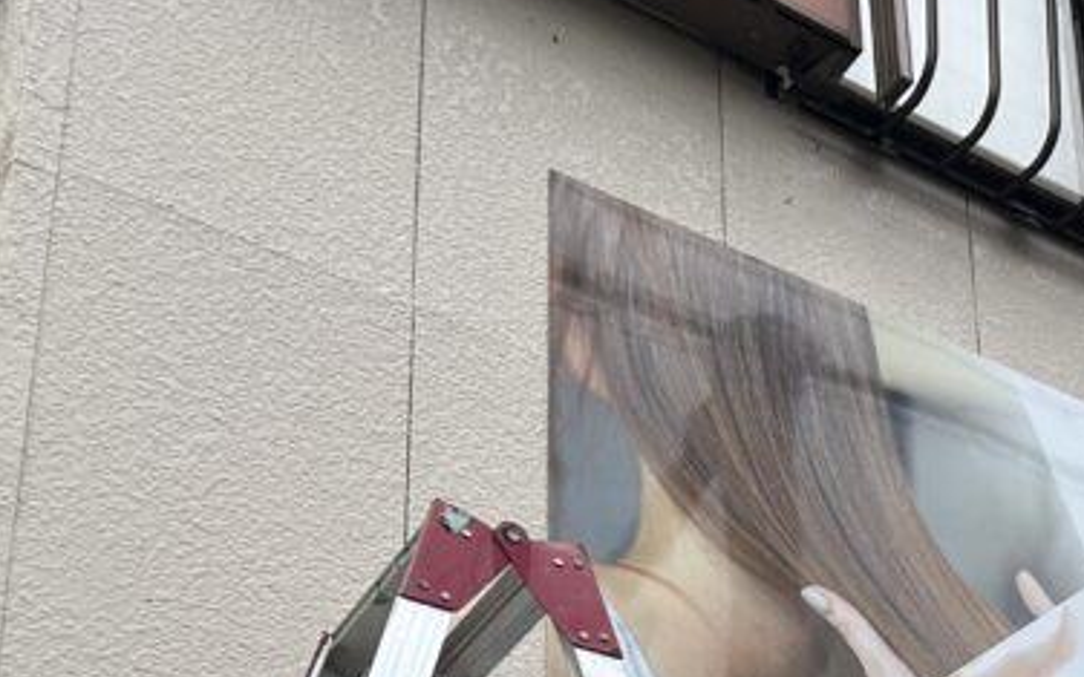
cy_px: 1014
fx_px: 2216
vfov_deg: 16.0
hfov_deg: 24.3
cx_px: 1378
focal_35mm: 75
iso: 50
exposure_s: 1/1531
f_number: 1.5
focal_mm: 5.7
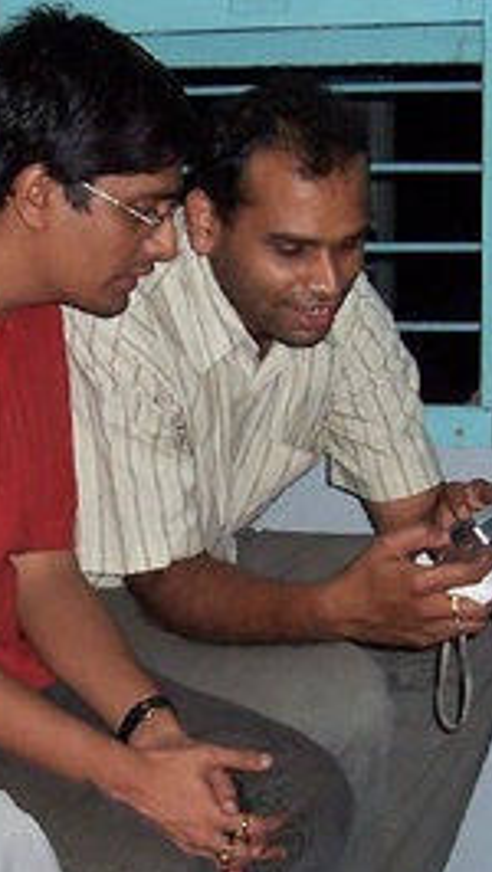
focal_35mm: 89
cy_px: 495
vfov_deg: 23.9
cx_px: 187
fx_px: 2060
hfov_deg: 13.6
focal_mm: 5.6
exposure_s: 1/60
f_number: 2.7
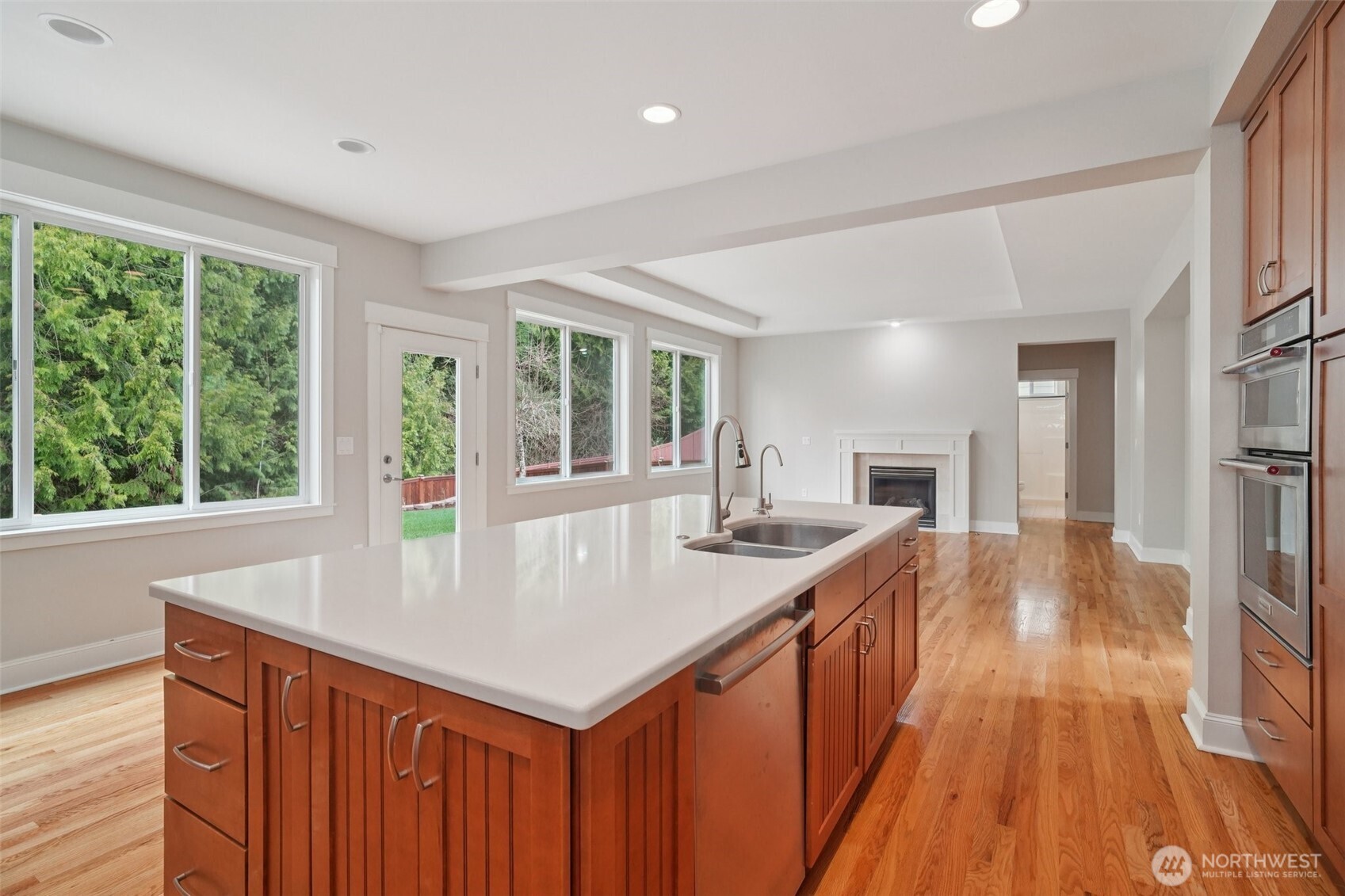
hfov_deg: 96.7
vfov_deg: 73.7
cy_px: 448
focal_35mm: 16
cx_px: 672
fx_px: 598
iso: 1600
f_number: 8
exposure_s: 1/50
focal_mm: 16
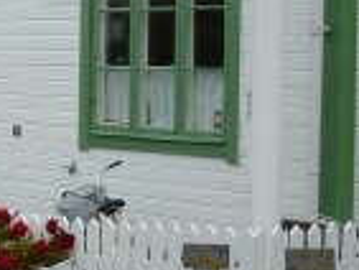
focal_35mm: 140
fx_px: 1453
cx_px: -206
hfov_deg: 13.2
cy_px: 117
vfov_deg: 10.6
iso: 80
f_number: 2.8
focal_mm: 5.5
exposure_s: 1/800
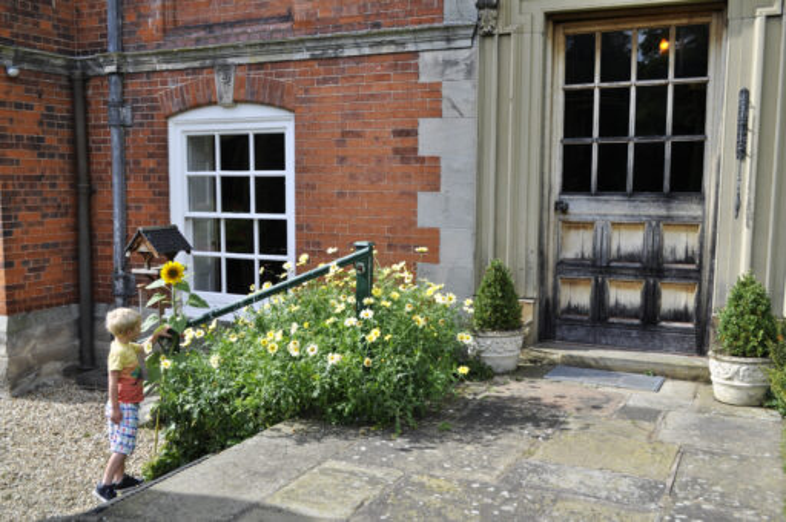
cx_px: 393
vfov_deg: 36.8
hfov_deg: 53.2
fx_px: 785
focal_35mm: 36
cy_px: 261
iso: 160
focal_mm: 24
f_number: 5.6
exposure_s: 1/350
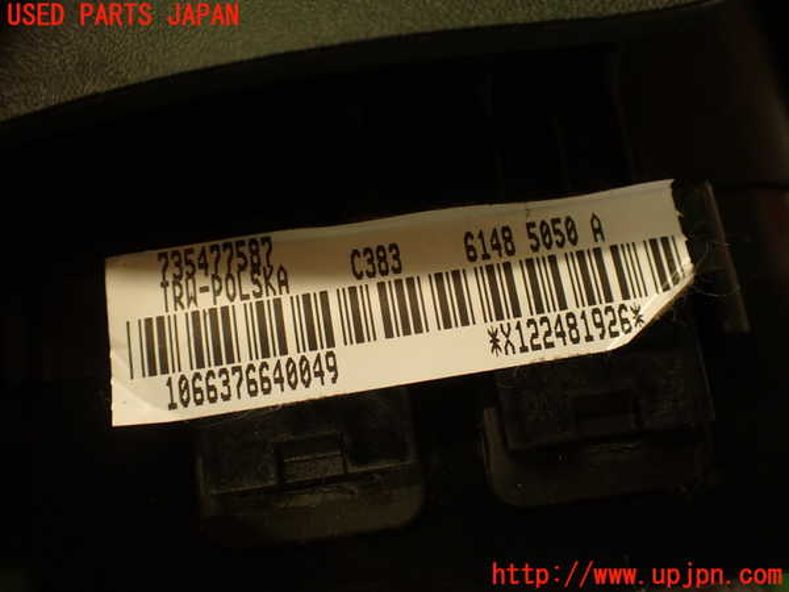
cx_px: 394
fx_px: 729
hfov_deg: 56.8
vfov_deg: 44.2
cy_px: 296
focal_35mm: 32
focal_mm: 5.79
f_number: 2.4
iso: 200
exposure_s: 1/50
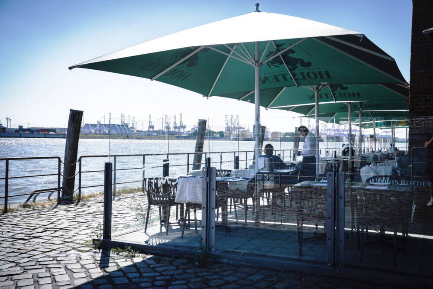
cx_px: 216
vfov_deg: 34.2
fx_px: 469
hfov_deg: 49.5
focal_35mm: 39
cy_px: 144
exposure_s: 1/1600
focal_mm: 39
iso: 100
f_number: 4
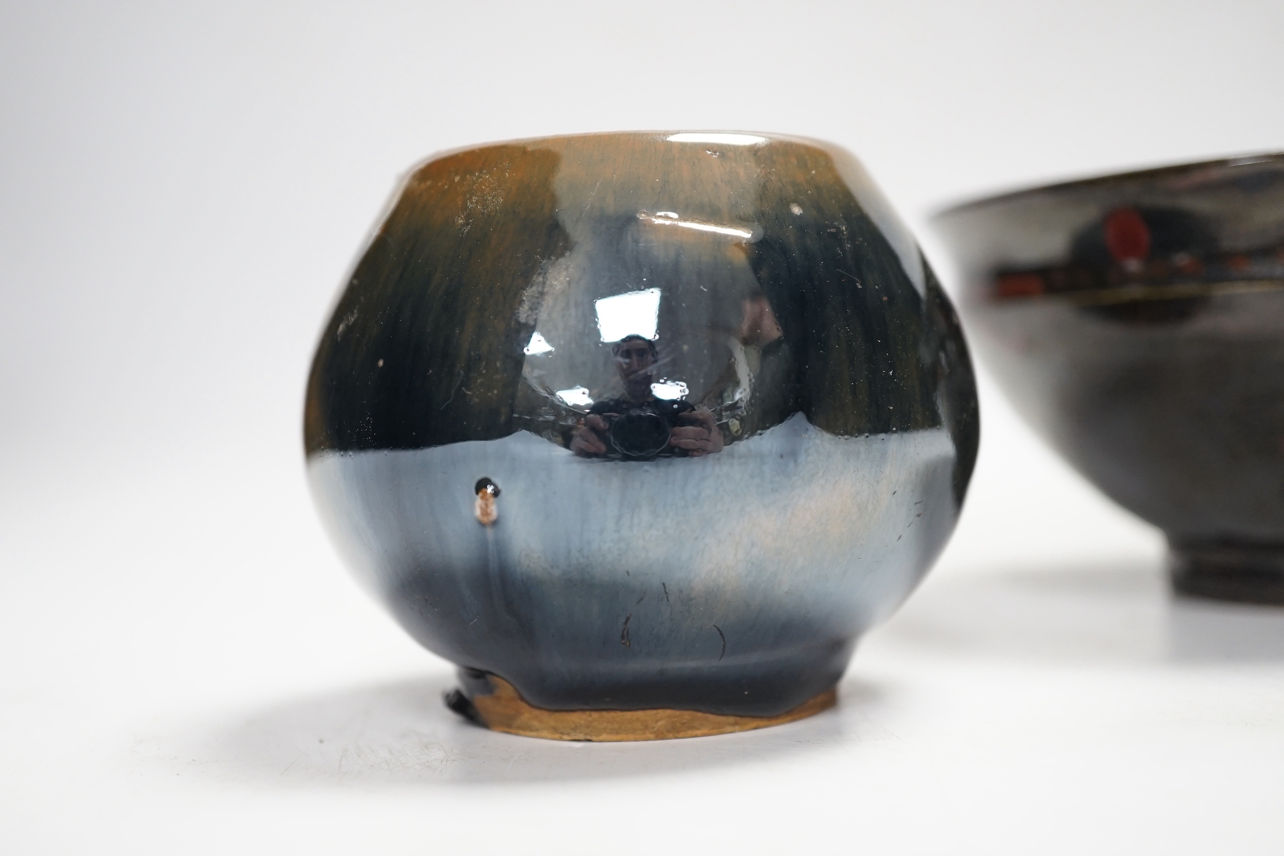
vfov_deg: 29.9
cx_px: 642
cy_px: 428
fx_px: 1605
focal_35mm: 45
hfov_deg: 43.6
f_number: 3.5
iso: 640
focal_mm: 30
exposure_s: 1/60
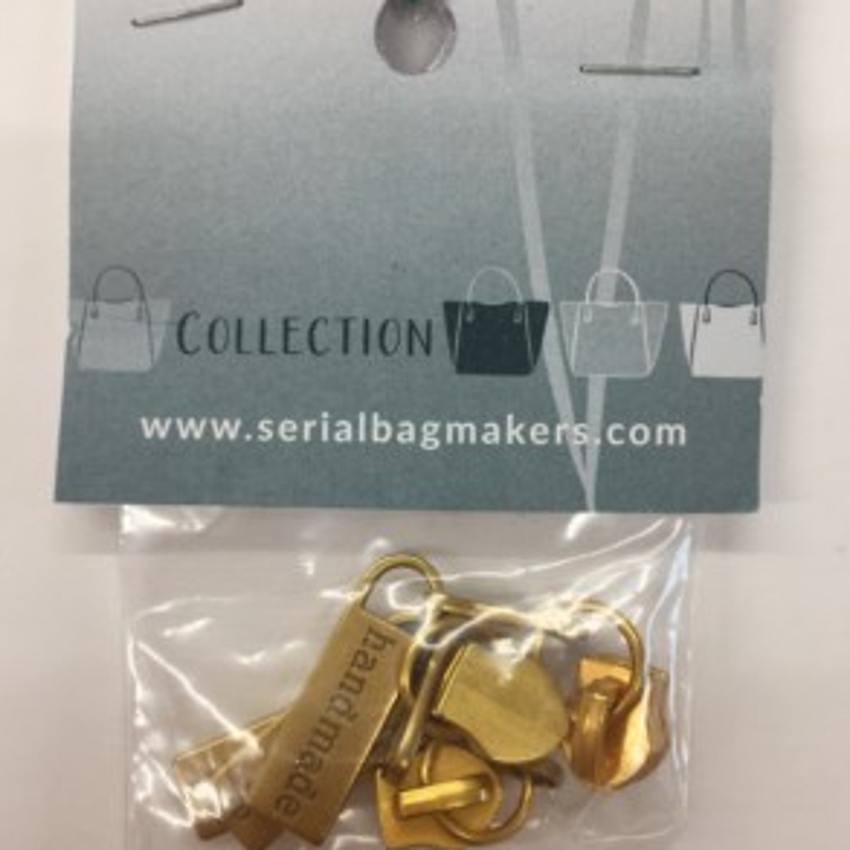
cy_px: 412
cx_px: 426
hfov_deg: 47.2
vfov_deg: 47.2
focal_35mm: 35
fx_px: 972
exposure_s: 1/100
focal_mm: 4.15
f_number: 2.2
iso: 40
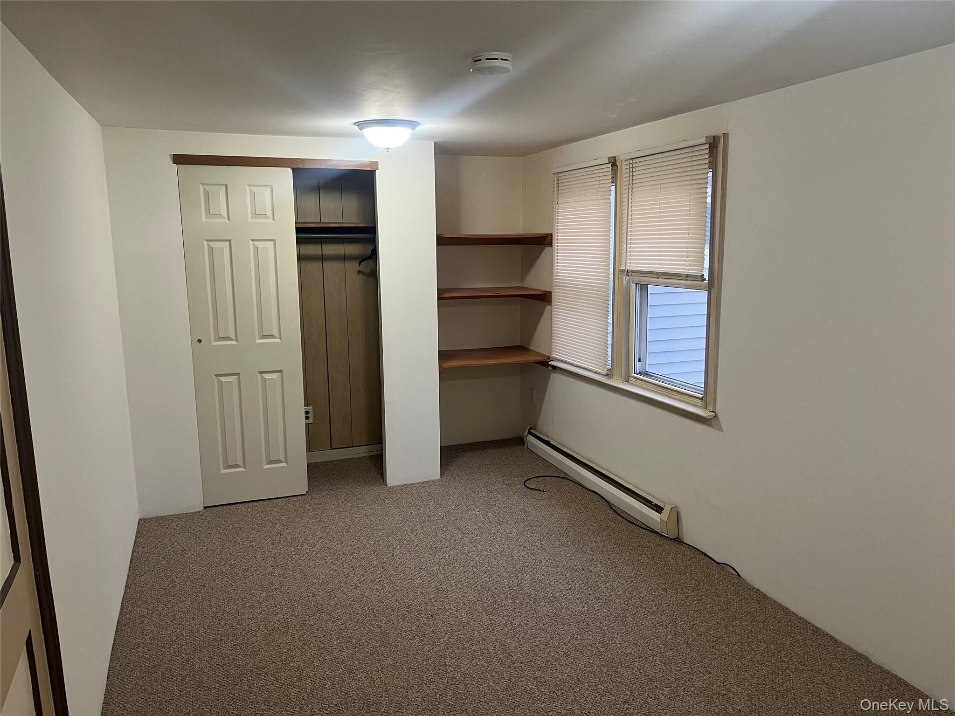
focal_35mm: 26
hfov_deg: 67.3
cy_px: 358
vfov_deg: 53.1
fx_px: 717
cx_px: 478
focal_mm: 5.1
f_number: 1.6
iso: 160
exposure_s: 1/60
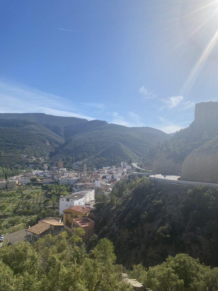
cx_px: 109
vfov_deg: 67.3
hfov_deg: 53.1
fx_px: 218
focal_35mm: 26
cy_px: 146
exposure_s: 1/5747
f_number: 1.8
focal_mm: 4.25
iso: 32
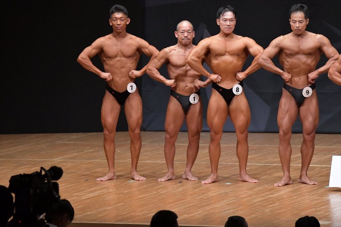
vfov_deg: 5.1
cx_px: 170
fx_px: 2556
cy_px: 114
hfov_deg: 7.6
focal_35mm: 270
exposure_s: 1/400
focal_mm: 180
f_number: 5.6
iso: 6400
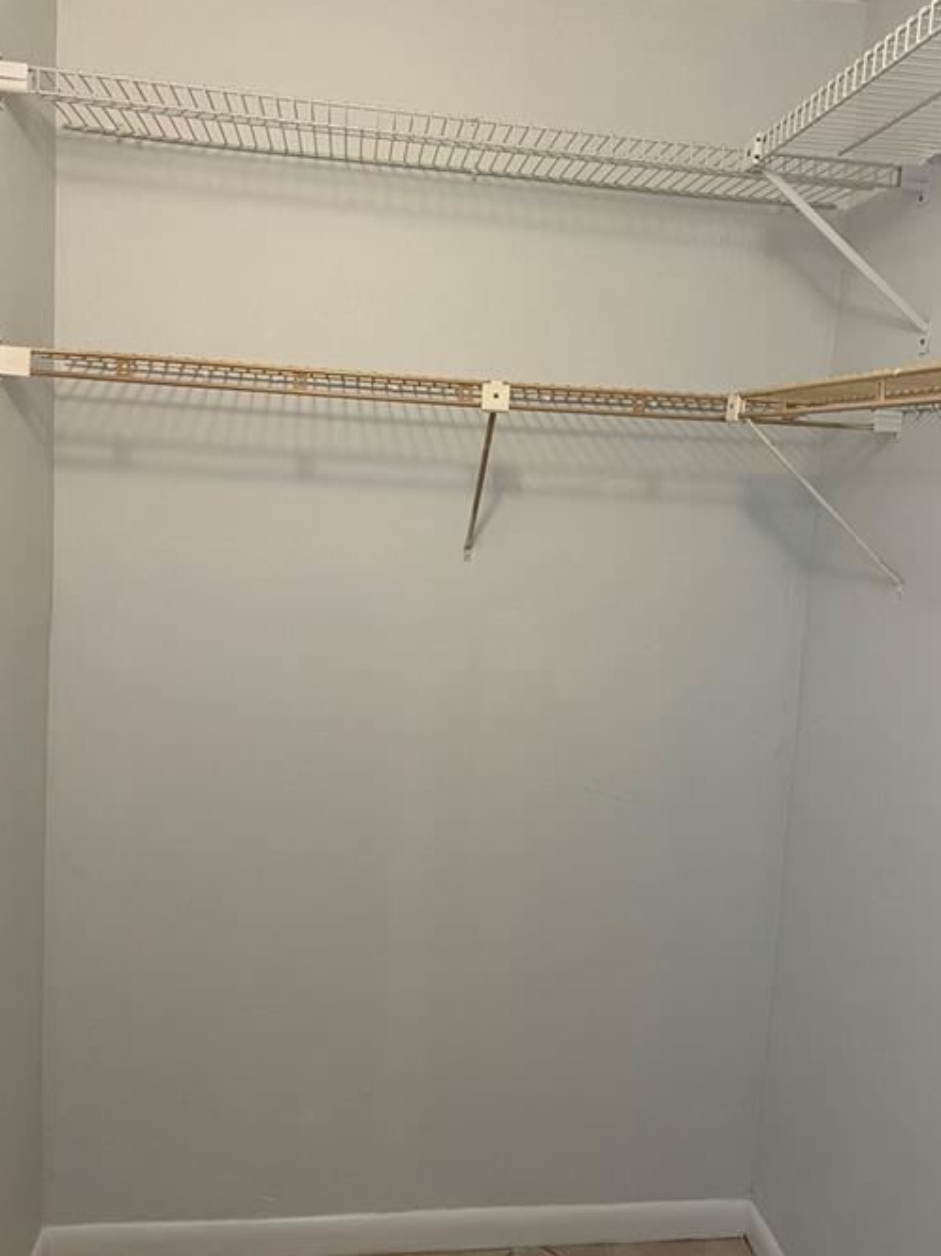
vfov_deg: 59.9
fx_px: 1088
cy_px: 594
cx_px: 509
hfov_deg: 46.7
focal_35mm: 30
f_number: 1.5
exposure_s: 1/60
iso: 100
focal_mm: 5.7
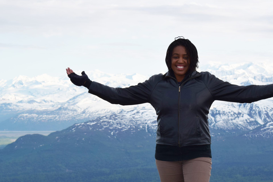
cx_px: 166
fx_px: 832
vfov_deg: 12.5
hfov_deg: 18.6
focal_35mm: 110
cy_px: 112
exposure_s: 1/200
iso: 100
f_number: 8
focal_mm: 55
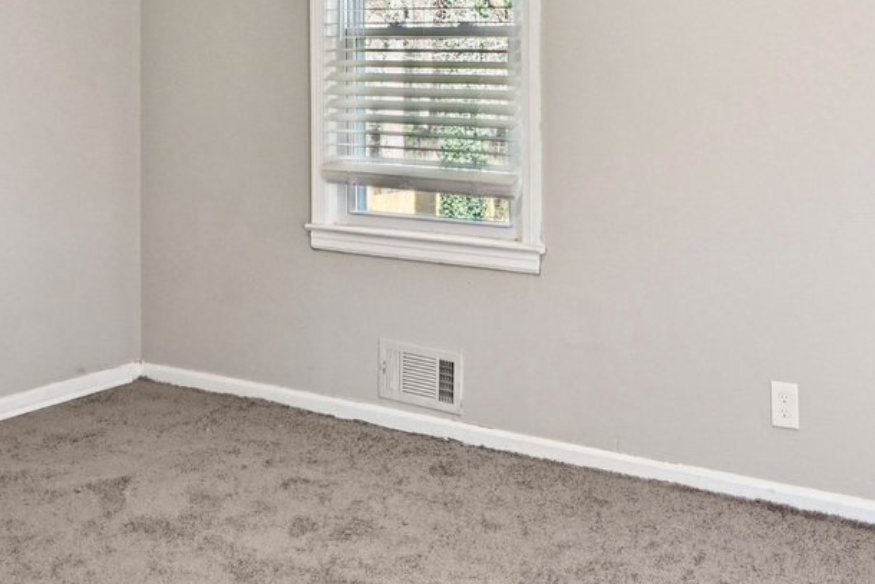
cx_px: 651
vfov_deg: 27.5
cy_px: 42
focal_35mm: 47
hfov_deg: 40.8
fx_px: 1143
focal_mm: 14
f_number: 8
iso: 320
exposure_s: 1/15
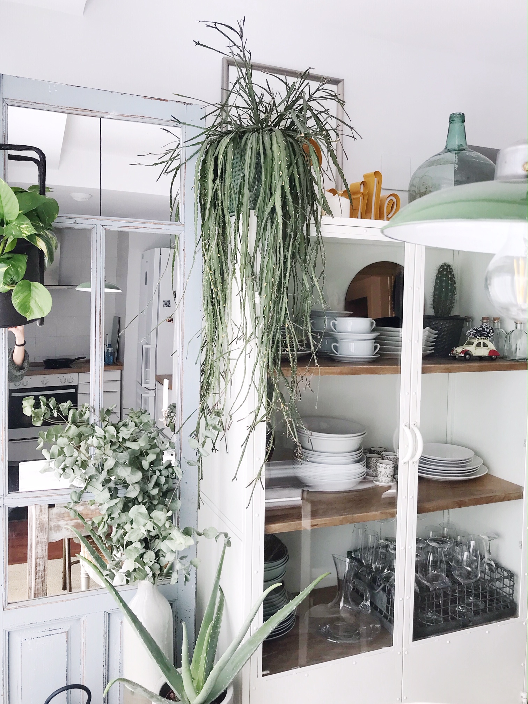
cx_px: 264
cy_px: 352
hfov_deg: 49.7
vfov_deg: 63.4
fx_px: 569
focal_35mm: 28
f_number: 1.8
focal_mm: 3.99
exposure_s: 1/348
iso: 20
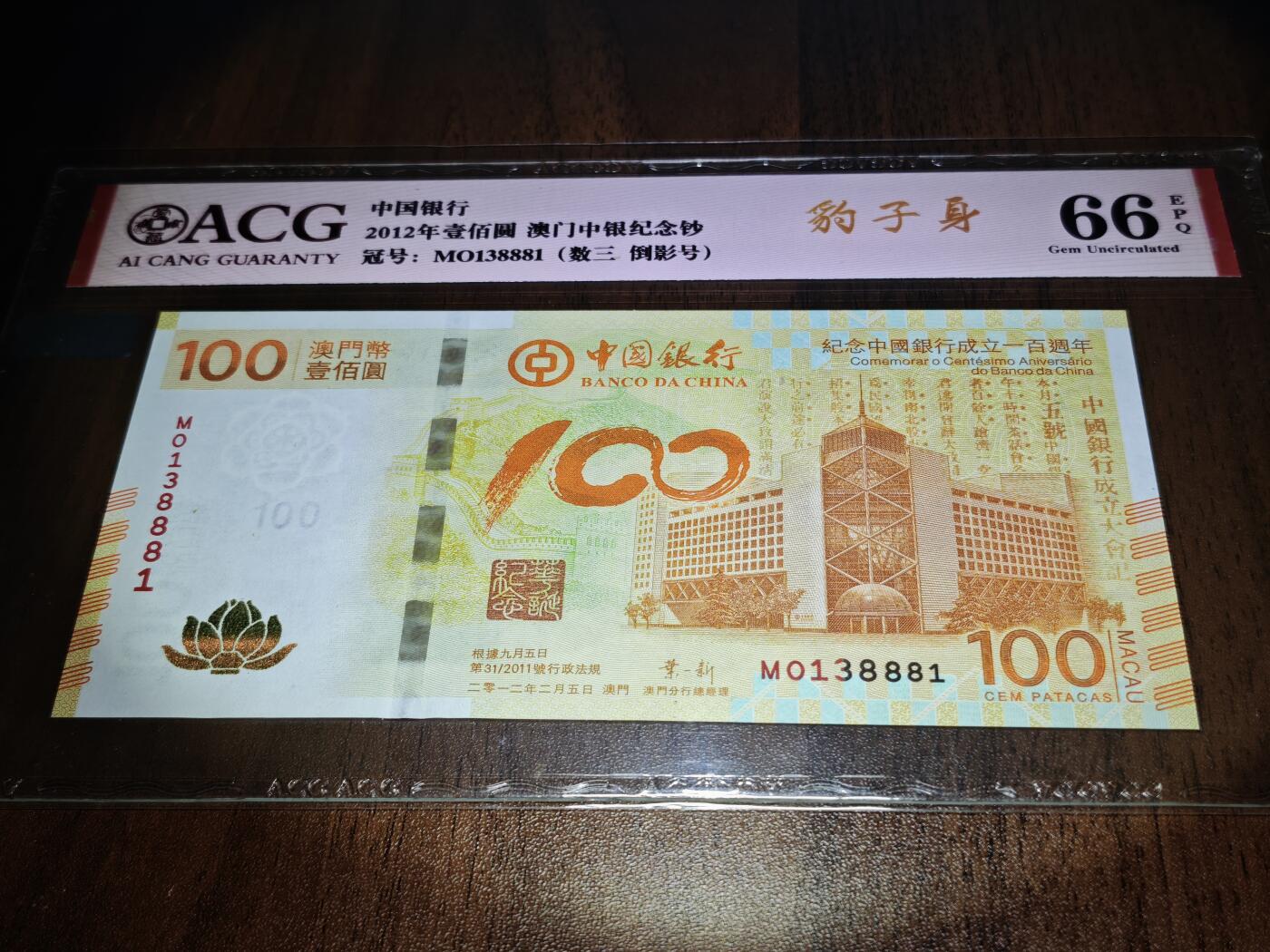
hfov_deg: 38.2
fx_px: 1834
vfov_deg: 29.1
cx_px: 635
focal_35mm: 50
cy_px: 476
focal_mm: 5.85
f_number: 1.63
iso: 100
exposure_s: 1/107
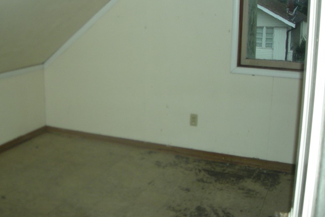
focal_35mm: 48
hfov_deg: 40.9
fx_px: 433
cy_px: 70
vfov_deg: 27.9
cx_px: 127
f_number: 2.8
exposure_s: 1/60
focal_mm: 5.7
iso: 127
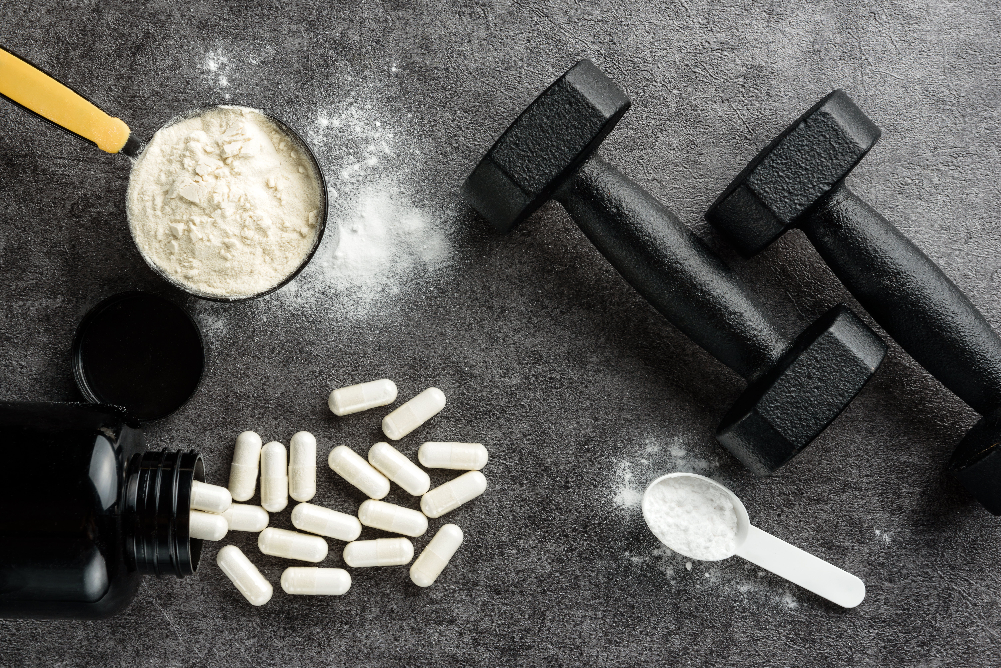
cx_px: 500
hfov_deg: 28.8
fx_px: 1947
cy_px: 334
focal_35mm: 70
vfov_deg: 19.5
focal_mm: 70
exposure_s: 1/160
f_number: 10
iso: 250
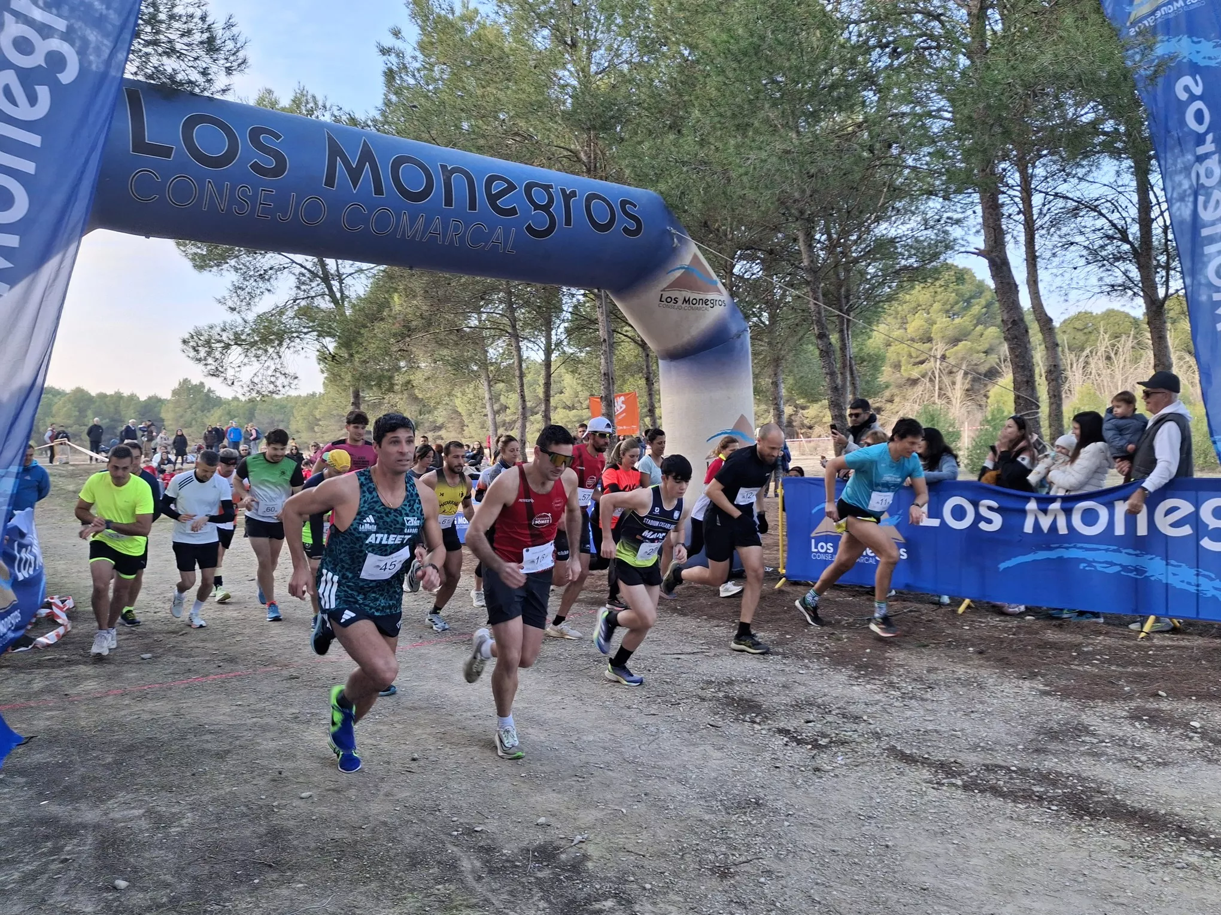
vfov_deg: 54.9
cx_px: 610
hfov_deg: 69.4
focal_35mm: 25
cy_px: 458
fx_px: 882
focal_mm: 4.69
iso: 32
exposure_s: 1/236
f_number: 1.8
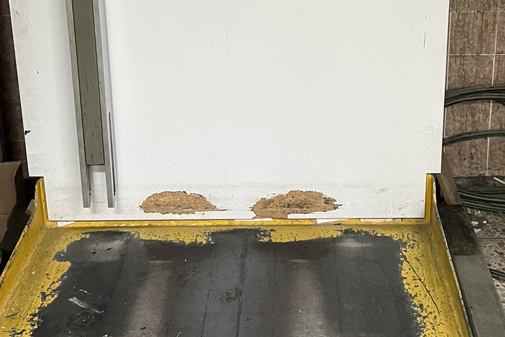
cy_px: -2
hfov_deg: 34.4
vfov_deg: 22.5
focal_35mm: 58
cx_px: 288
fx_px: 814
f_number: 1.5
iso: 250
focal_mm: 5.7
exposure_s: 1/50
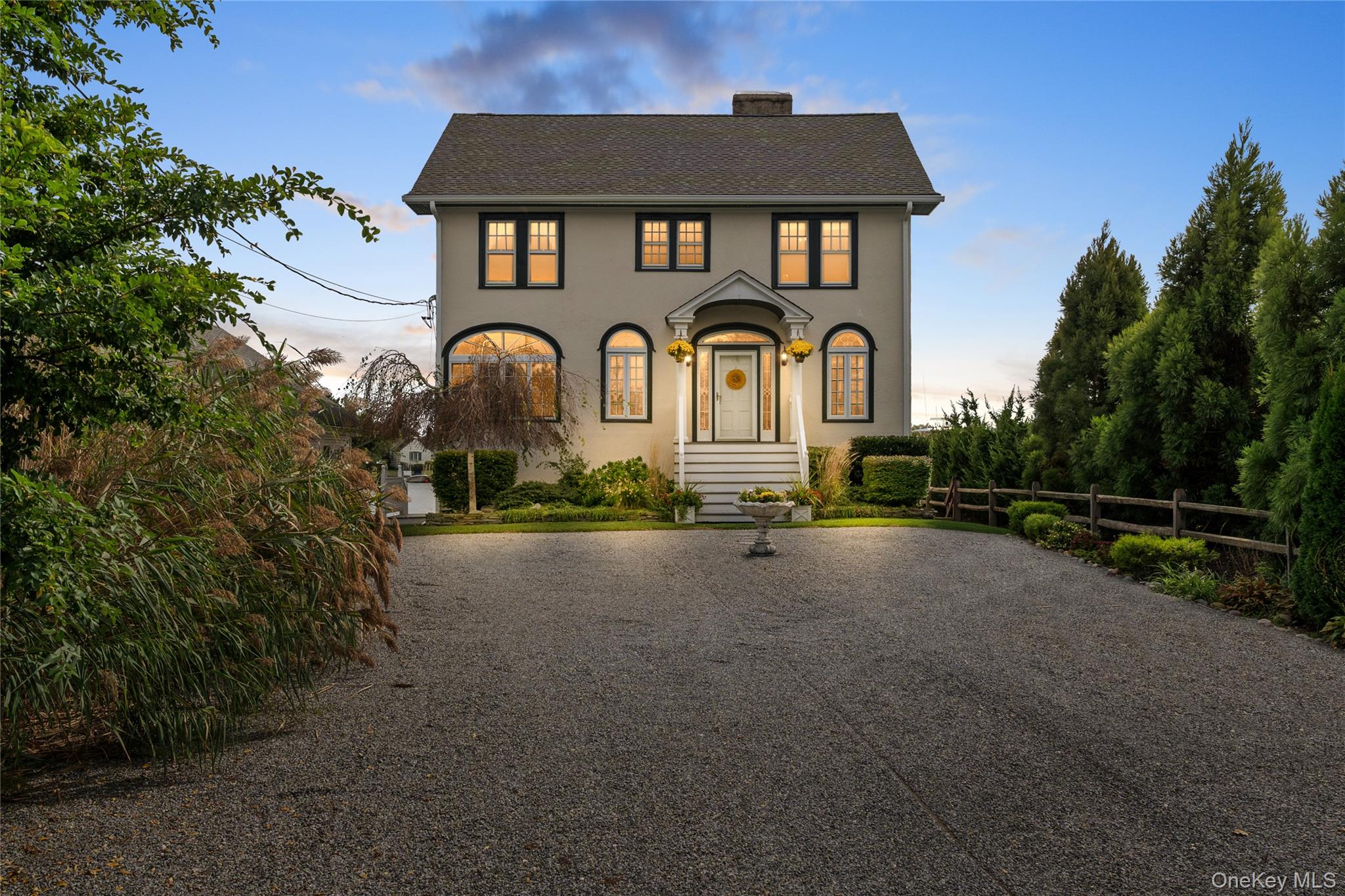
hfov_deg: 61.9
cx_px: 672
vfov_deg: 43.6
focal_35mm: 30
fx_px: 1121
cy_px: 448
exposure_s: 1/200
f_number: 9
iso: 500
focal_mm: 20
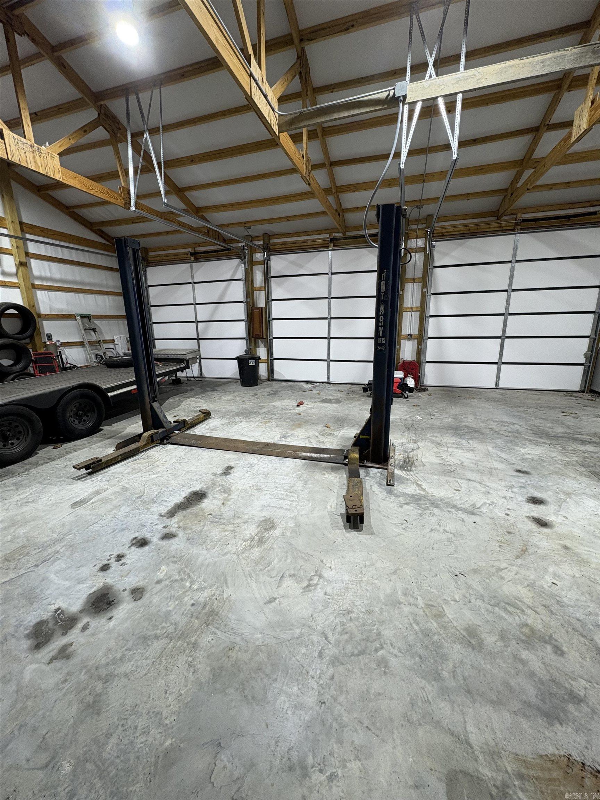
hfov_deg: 85.7
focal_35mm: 14
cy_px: 400
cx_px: 300
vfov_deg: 102.1
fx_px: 324
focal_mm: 2.22
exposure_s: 1/99
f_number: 2.2
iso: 125
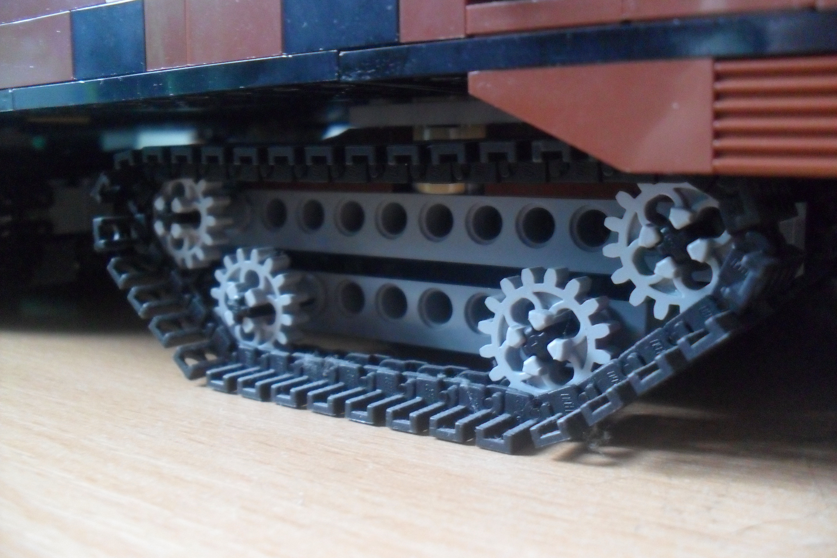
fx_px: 860
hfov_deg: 51.9
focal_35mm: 37
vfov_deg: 35.9
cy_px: 267
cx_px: 423
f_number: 3
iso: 400
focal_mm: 6.3
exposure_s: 1/15
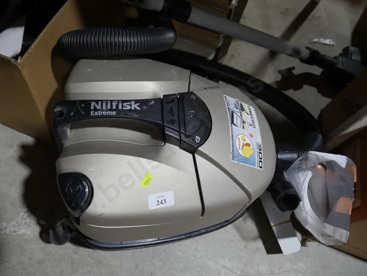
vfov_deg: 46.8
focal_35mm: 30
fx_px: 318
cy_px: 138
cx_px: 184
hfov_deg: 59.9
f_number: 3.6
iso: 200
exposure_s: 1/60
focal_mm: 15
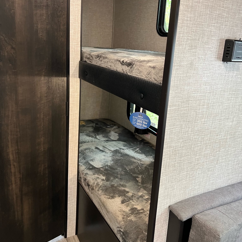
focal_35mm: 31
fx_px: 245
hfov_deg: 52.5
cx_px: 122
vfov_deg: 52.4
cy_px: 106
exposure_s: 1/60
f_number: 1.5
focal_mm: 5.7
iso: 200
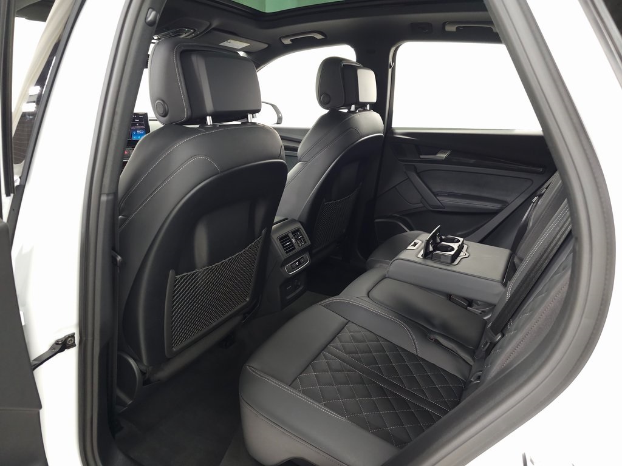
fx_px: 413
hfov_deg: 73.9
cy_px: 233
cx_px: 311
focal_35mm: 23
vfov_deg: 58.9
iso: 400
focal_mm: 6.3
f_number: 1.7
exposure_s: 1/60
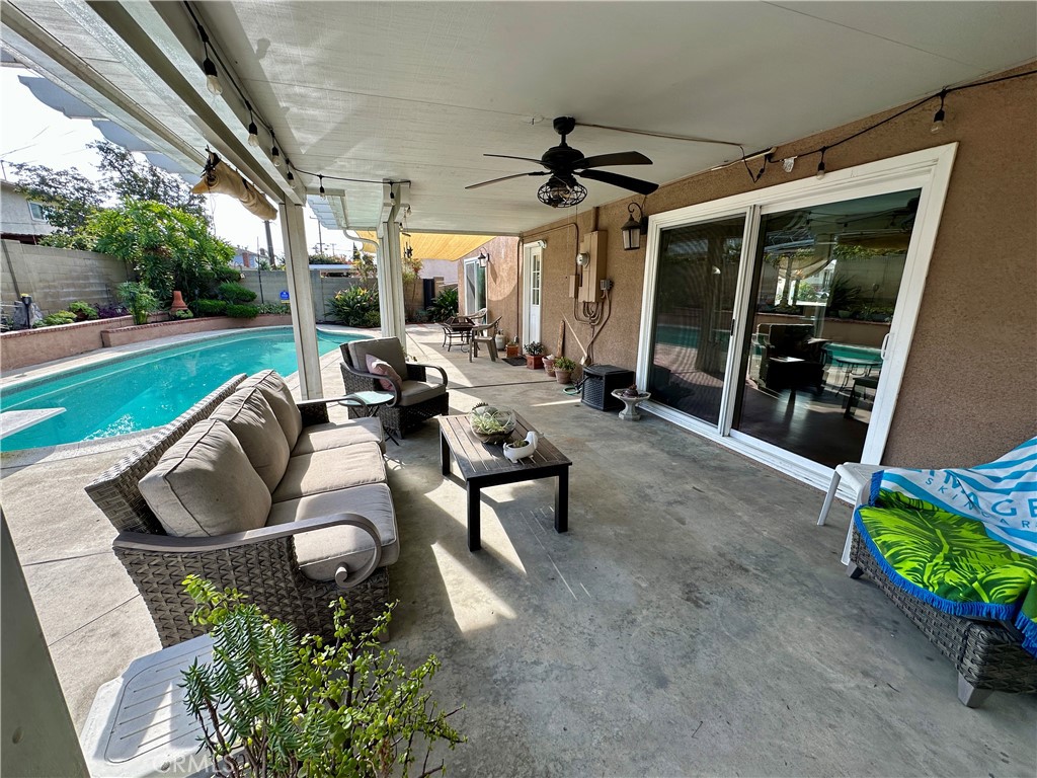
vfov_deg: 85.7
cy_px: 389
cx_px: 518
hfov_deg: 102.1
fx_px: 419
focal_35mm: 14
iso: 40
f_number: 2.2
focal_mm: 2.22
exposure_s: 1/385
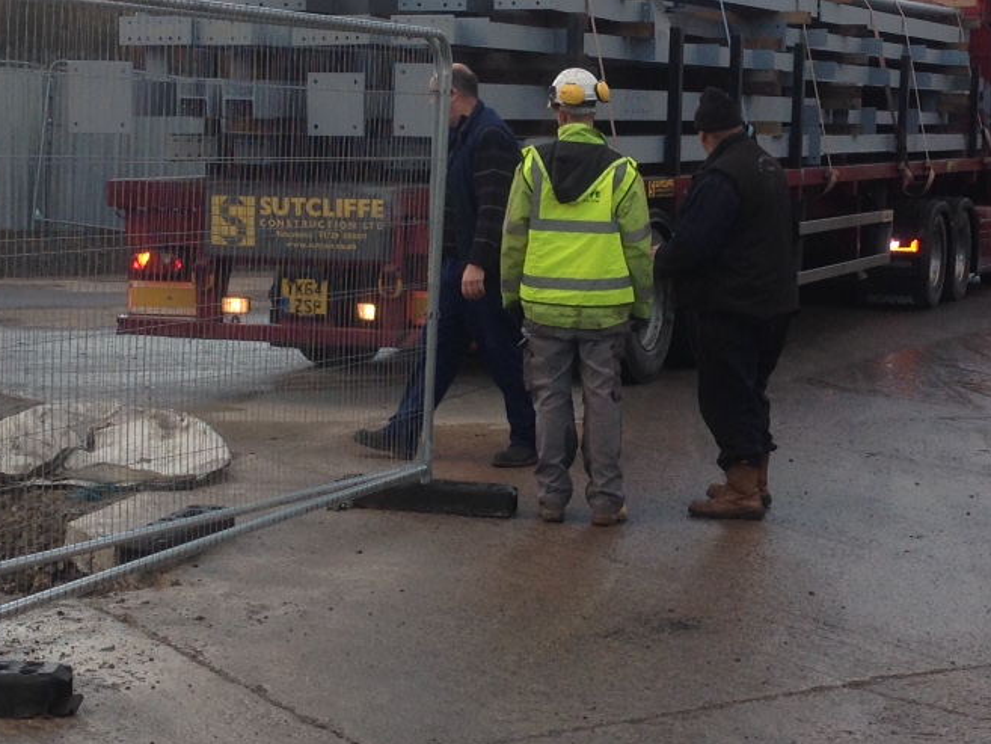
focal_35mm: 82
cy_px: 308
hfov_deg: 23.8
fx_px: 2348
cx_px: 632
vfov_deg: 18.0
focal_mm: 4.12
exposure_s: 1/188
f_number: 2.4
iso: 50
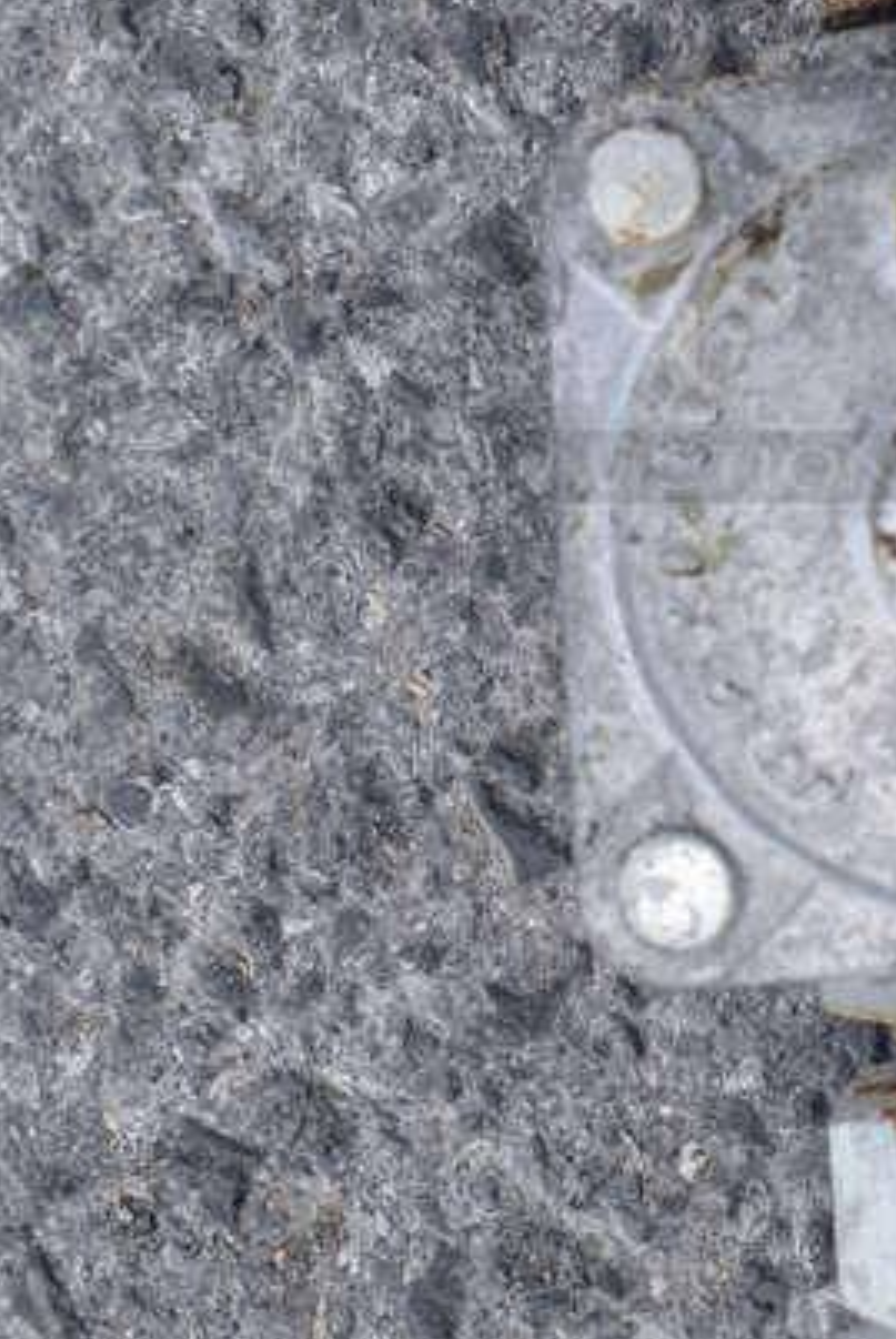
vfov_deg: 23.6
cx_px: 879
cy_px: 328
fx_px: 3170
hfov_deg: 15.8
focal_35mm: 85
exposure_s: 1/160
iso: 100
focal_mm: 25
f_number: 8
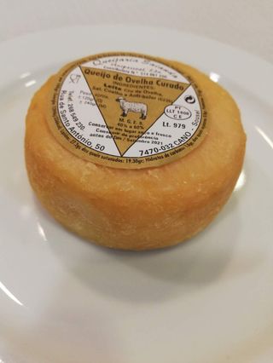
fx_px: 273
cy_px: 182
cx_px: 136
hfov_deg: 53.1
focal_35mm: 26
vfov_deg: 67.3
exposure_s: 1/33.3
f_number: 2.2
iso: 125
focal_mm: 3.81
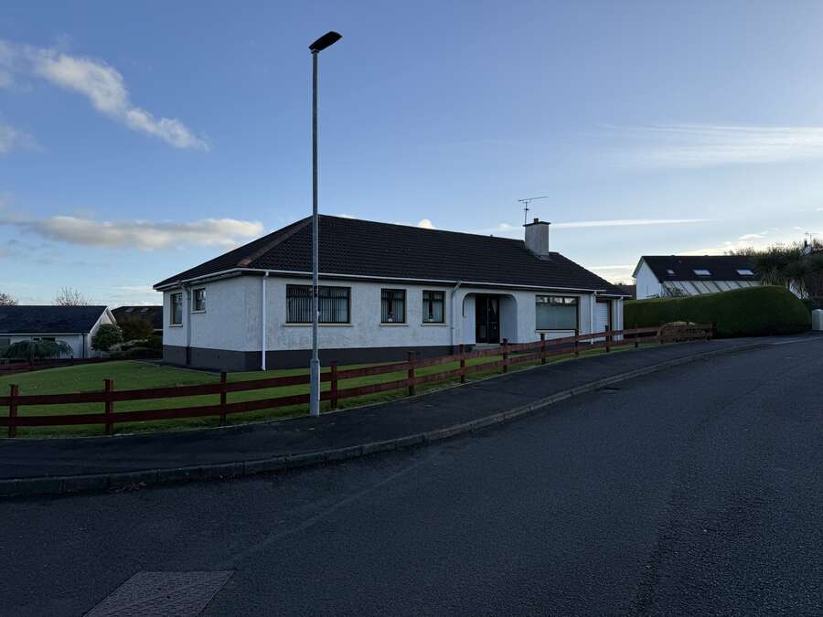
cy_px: 308
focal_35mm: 24
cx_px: 412
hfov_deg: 71.6
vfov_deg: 56.8
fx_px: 571
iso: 80
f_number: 1.78
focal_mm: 6.76
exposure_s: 1/3145
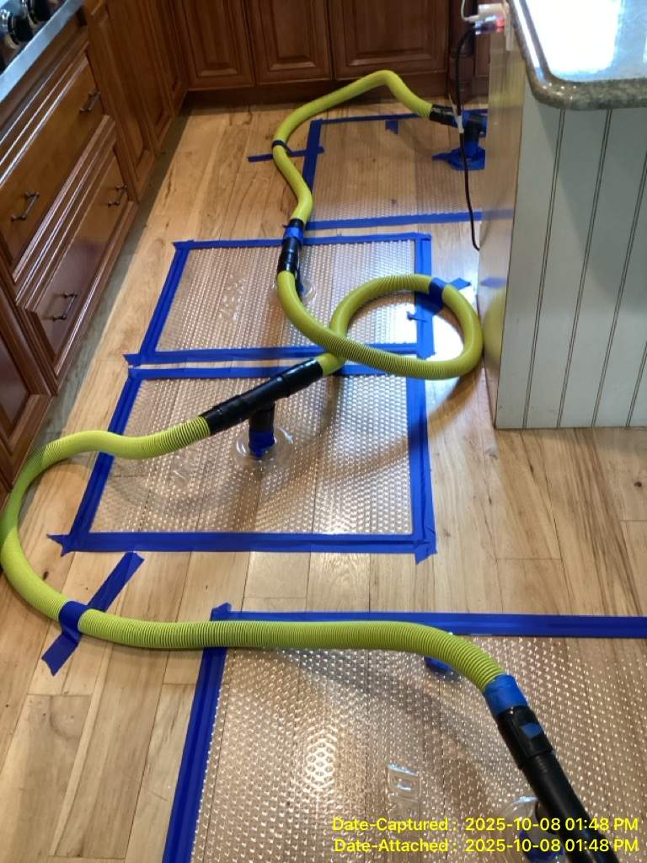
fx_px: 773
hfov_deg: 45.4
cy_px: 432
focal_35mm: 31
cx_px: 324
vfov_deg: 58.4
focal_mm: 3.3
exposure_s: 1/40
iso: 400
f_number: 2.4
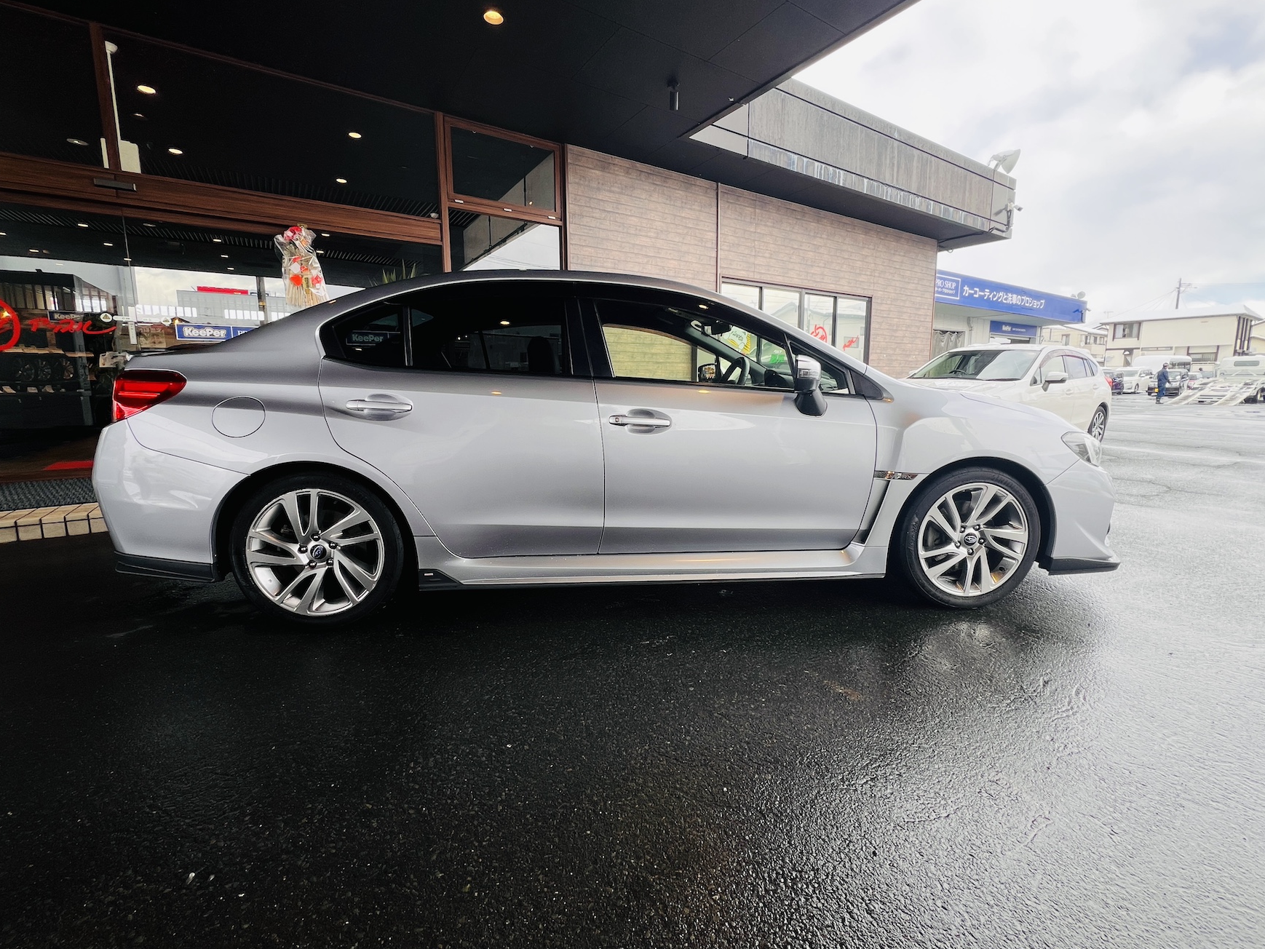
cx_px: 659
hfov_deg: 102.0
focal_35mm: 14
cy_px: 455
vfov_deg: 85.6
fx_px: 512
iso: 32
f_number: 1.8
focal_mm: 1.57
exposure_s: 1/202
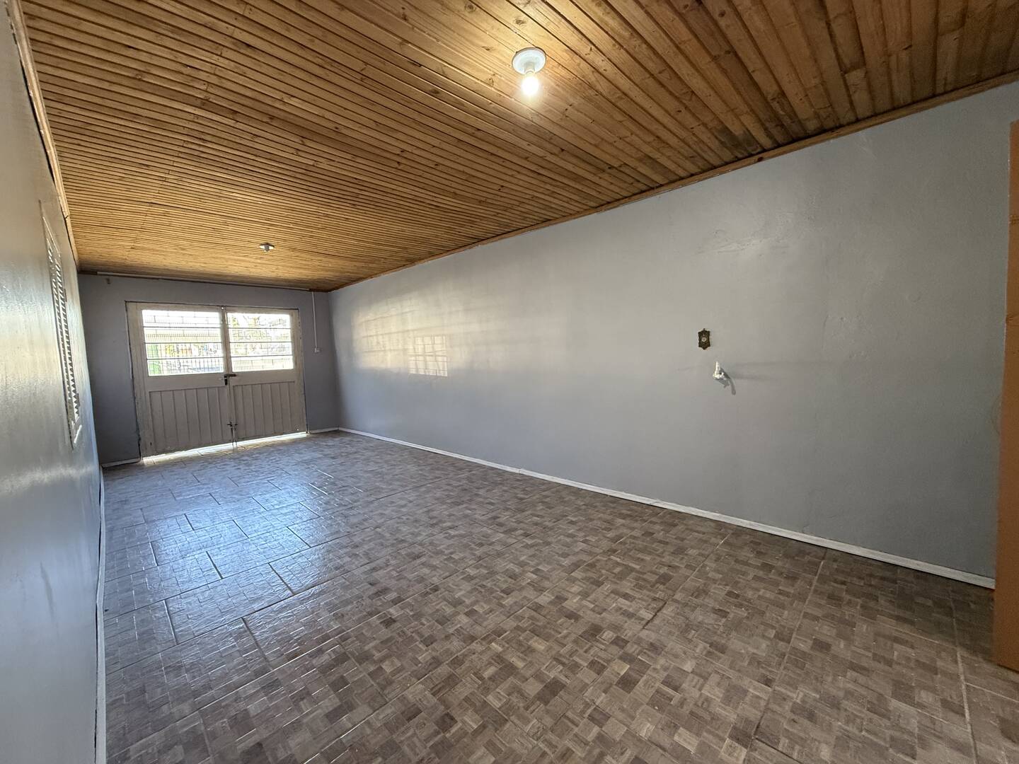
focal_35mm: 14
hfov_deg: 102.1
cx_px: 510
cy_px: 382
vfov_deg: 85.7
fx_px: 412
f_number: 2.2
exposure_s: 1/60
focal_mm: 2.22
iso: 320
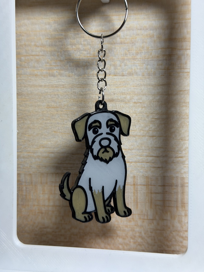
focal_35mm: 48
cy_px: 136
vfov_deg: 39.7
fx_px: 377
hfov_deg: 30.3
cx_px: 102
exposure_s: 1/100
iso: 50
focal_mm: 6.76
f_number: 1.78
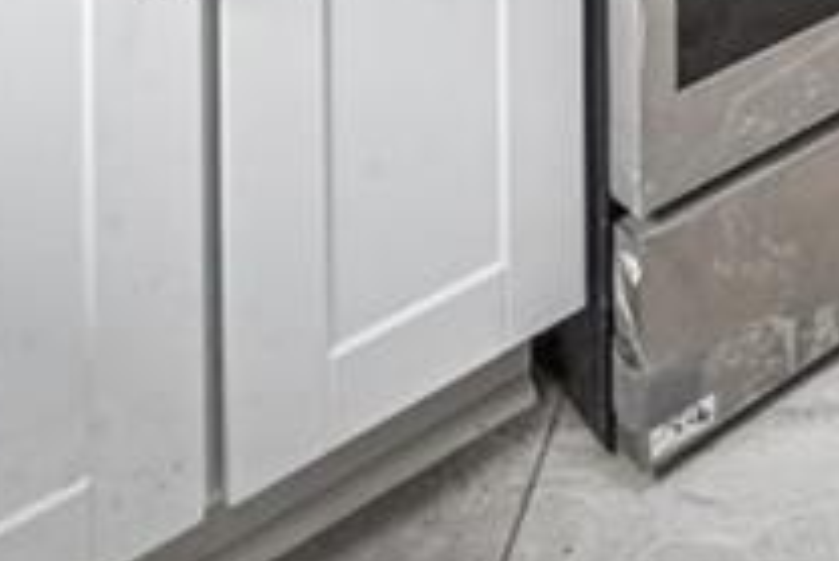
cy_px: -753
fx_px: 1376
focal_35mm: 59
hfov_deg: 29.7
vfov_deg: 15.0
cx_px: 972
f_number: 14
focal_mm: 12
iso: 50
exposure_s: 1/2
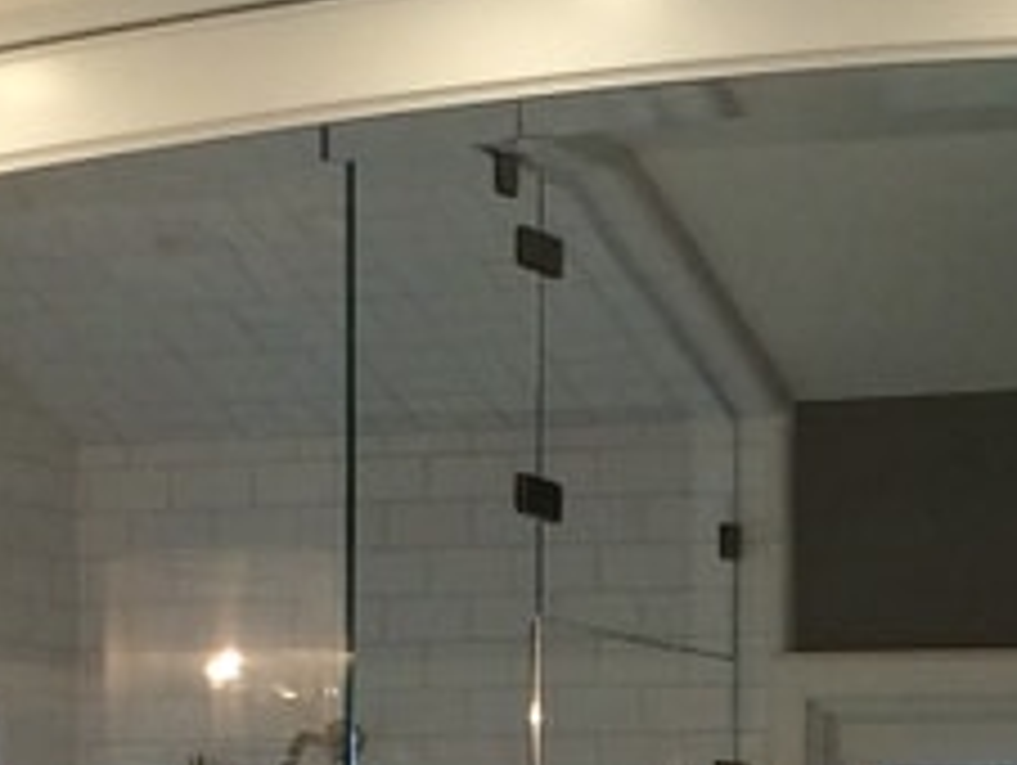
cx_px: 745
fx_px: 5029
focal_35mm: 171
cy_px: 1642
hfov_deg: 11.5
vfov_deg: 8.2
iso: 64
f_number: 2.2
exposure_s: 1/120
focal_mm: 4.15
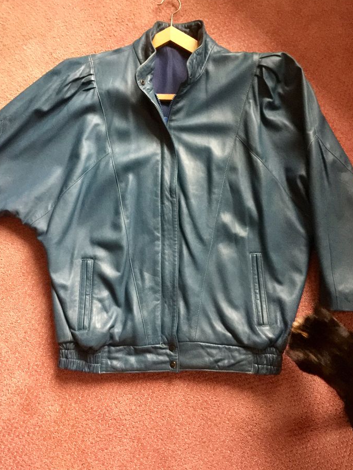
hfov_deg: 44.2
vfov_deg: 56.8
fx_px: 435
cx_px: 171
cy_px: 219
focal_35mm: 32
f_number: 2.2
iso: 250
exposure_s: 1/8
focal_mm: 4.15
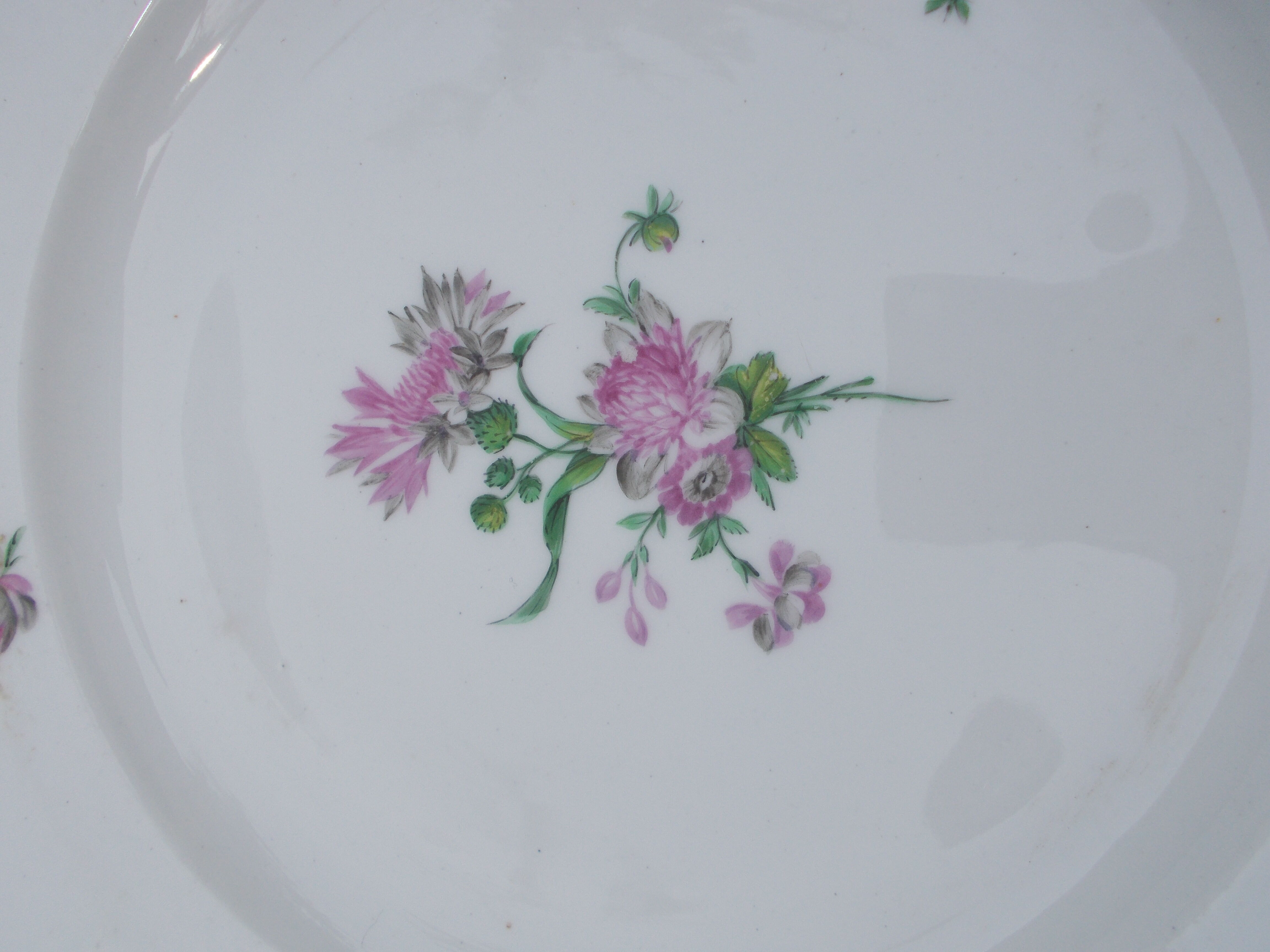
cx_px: 635
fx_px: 1101
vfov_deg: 46.8
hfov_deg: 60.0
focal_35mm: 30
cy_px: 476
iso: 80
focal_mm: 5.3
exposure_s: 1/200
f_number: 3.4
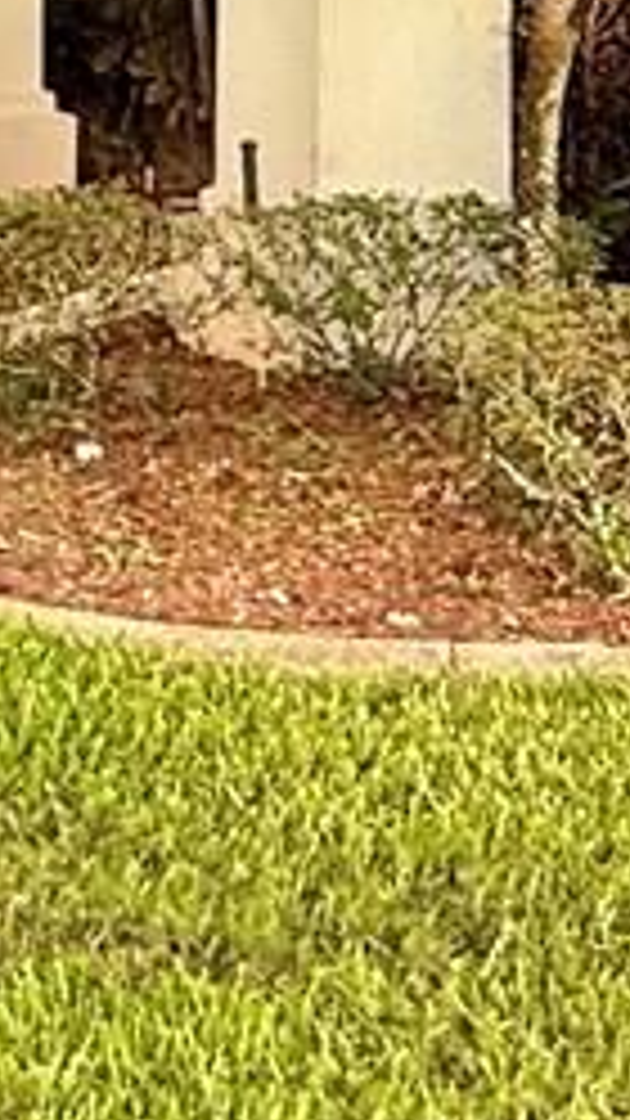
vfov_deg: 19.8
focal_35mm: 98
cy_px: -396
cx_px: 306
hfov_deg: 12.4
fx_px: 2911
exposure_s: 1/230
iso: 50
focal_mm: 2.22
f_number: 2.2
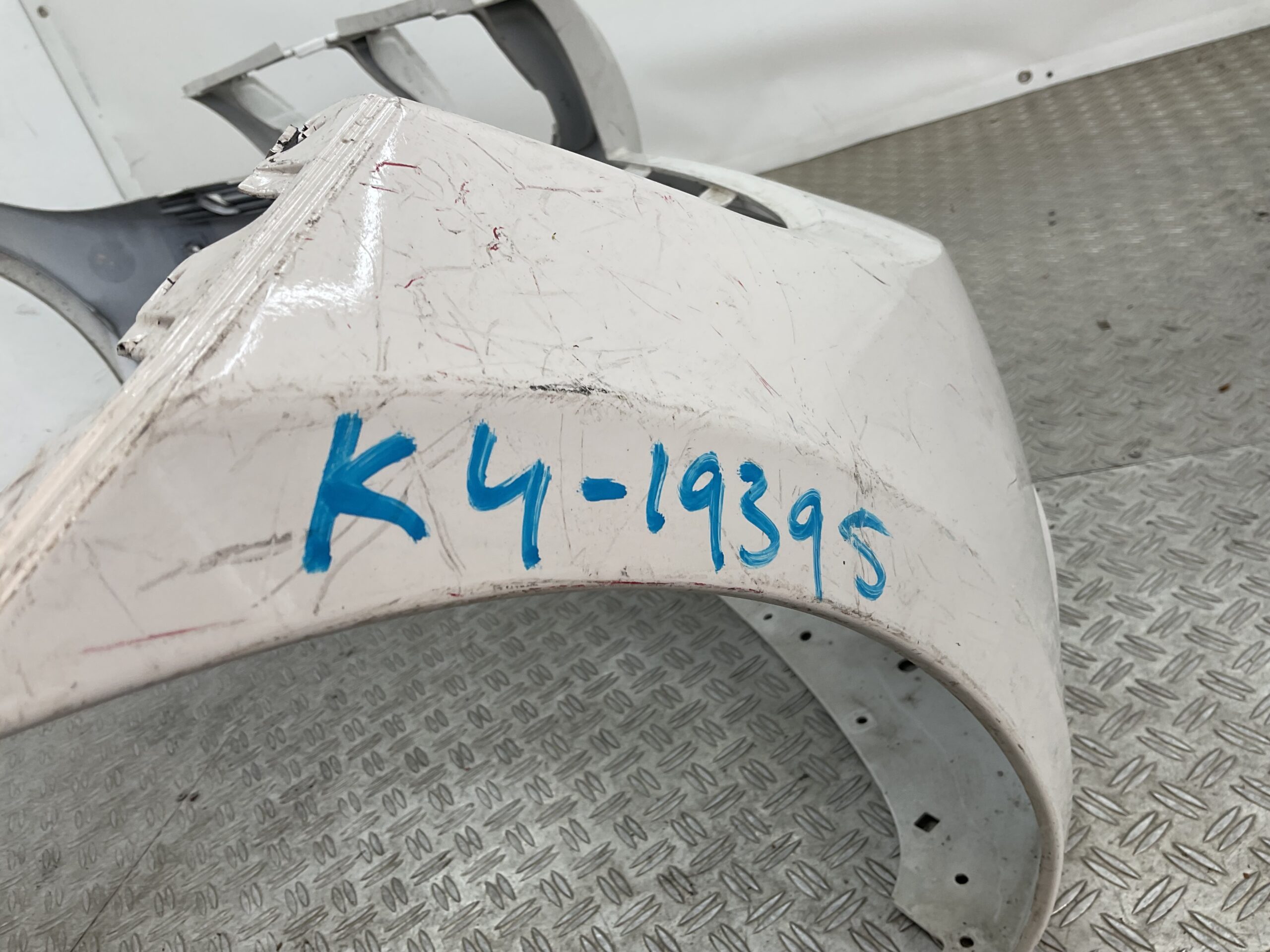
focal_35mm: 29
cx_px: 635
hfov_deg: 61.7
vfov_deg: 48.2
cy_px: 476
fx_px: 1064
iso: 16
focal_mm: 3
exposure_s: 1/132
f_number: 1.8
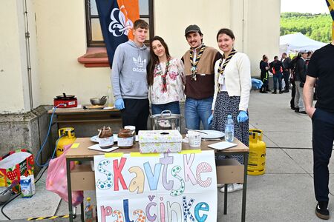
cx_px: 167
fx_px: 325
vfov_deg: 37.9
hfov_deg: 54.4
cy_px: 111
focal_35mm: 35
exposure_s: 1/500
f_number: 14
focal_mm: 35
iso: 1600
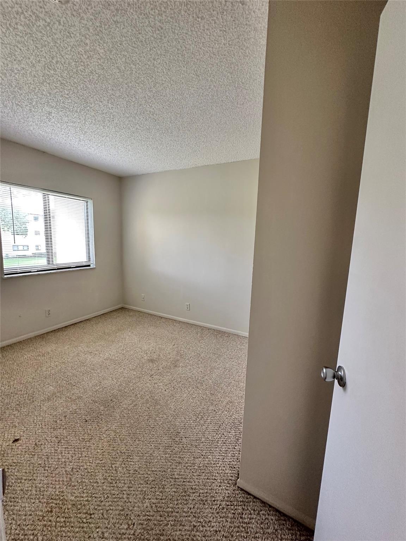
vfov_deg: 102.1
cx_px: 203
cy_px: 270
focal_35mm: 14
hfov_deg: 85.7
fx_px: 219
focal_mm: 2.22
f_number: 2.2
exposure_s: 1/60
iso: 250
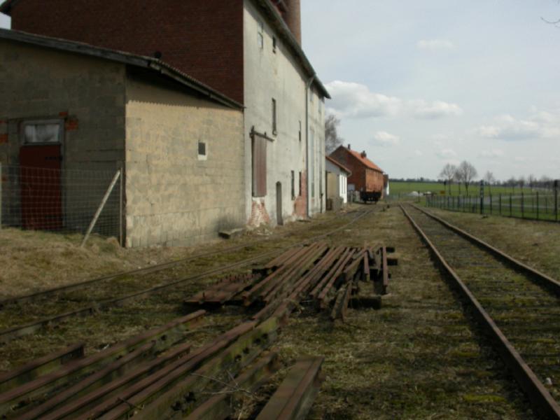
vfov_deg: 37.7
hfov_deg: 49.0
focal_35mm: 38
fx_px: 615
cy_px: 210
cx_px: 280
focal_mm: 7.85
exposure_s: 1/963
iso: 100
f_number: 5.3
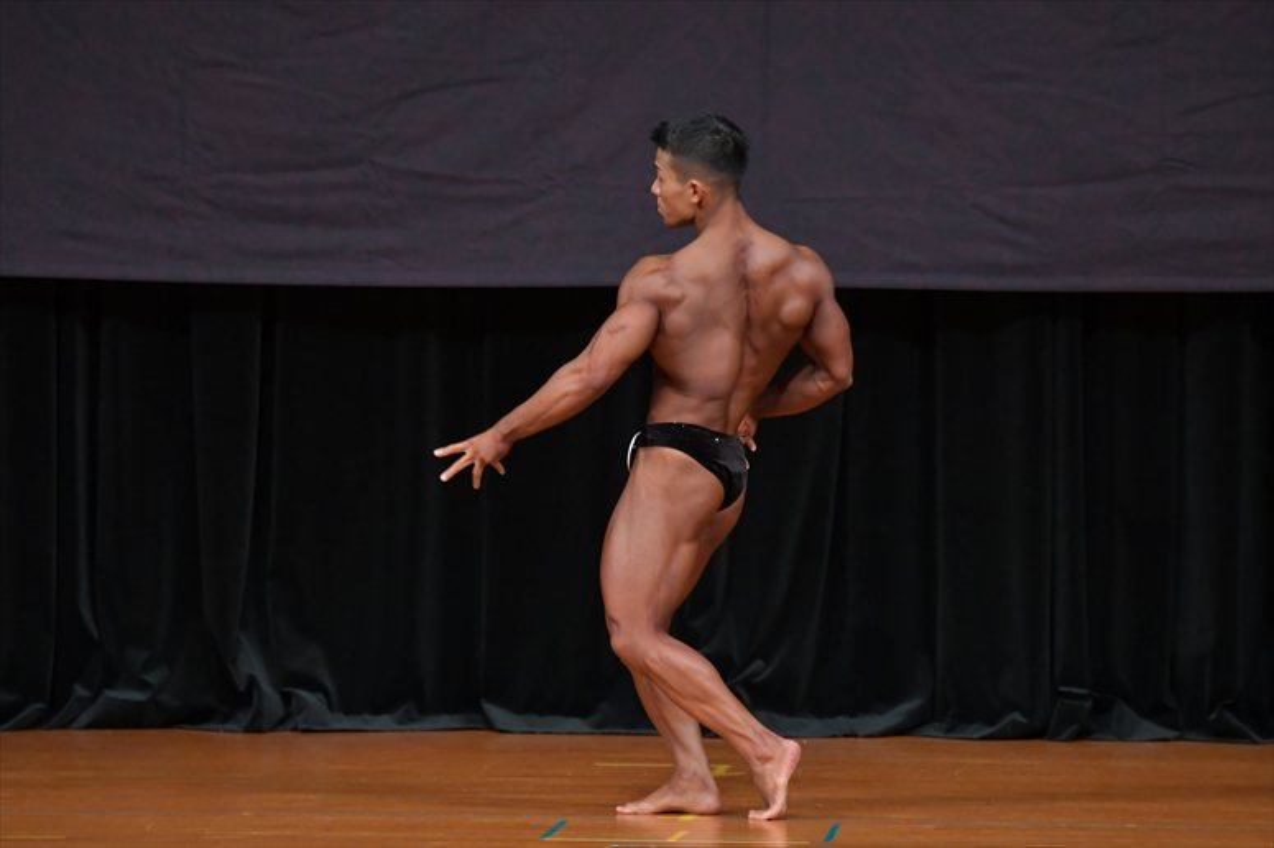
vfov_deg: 4.6
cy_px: 424
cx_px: 637
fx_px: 10612
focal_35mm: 300
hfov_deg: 6.9
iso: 4000
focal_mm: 200
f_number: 5.6
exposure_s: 1/400
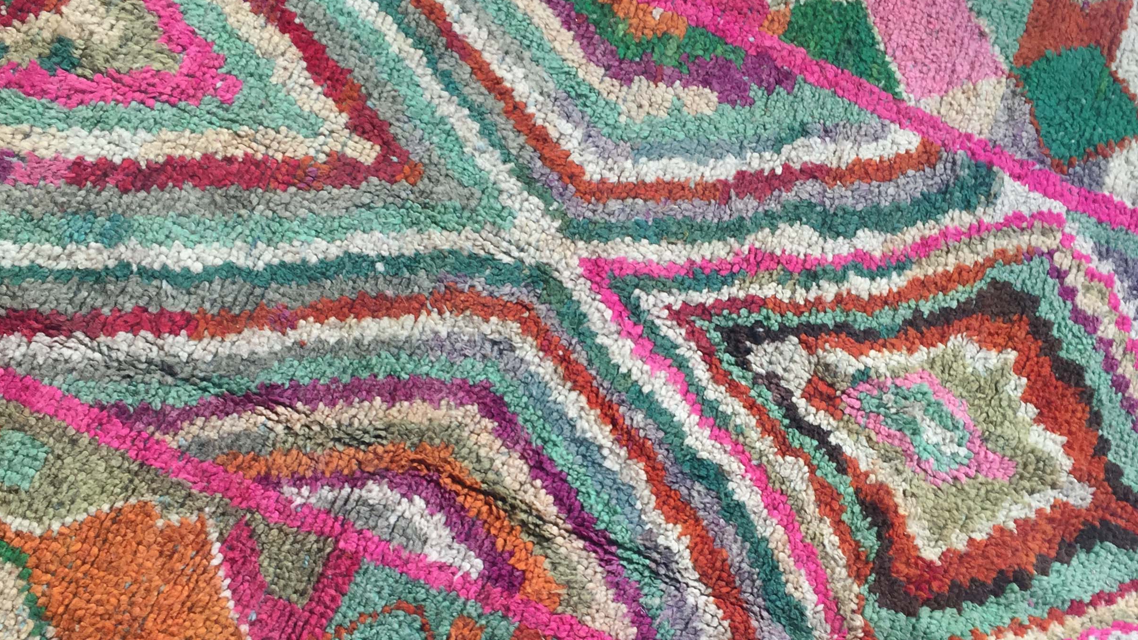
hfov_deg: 47.4
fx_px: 1298
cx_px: 564
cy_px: 495
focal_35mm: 43
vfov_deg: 27.3
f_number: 2.2
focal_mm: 4.15
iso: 32
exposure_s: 1/50
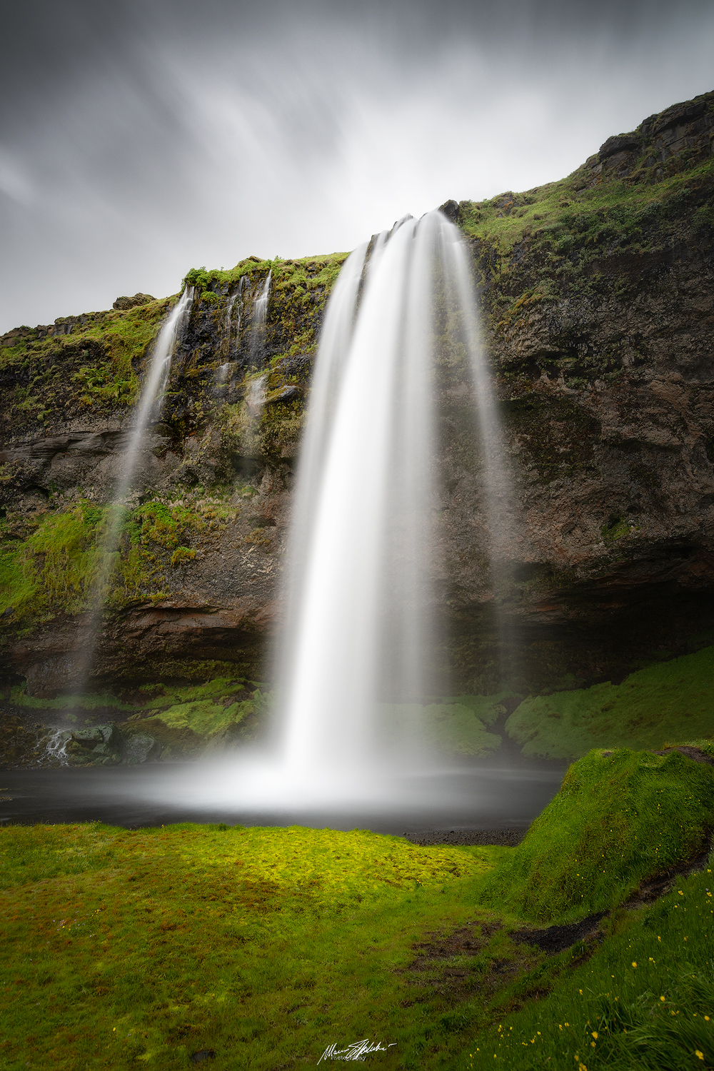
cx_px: 357
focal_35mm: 21
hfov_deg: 59.5
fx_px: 625
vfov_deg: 81.2
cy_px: 536
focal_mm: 14
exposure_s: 20
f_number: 9
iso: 100
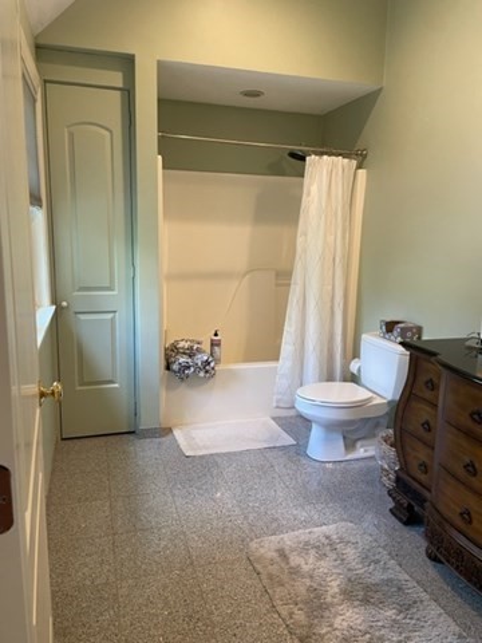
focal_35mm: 26
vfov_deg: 67.3
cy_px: 322
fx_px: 483
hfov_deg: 53.1
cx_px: 241
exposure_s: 1/60
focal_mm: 4.2
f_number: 1.6
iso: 125
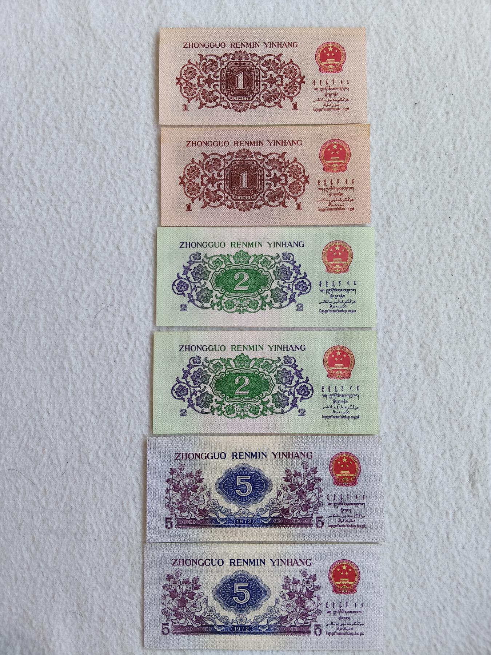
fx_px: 511
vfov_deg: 65.3
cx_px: 246
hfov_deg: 51.4
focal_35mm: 27
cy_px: 328
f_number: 1.8
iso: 80
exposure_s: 1/100
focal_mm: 3.98
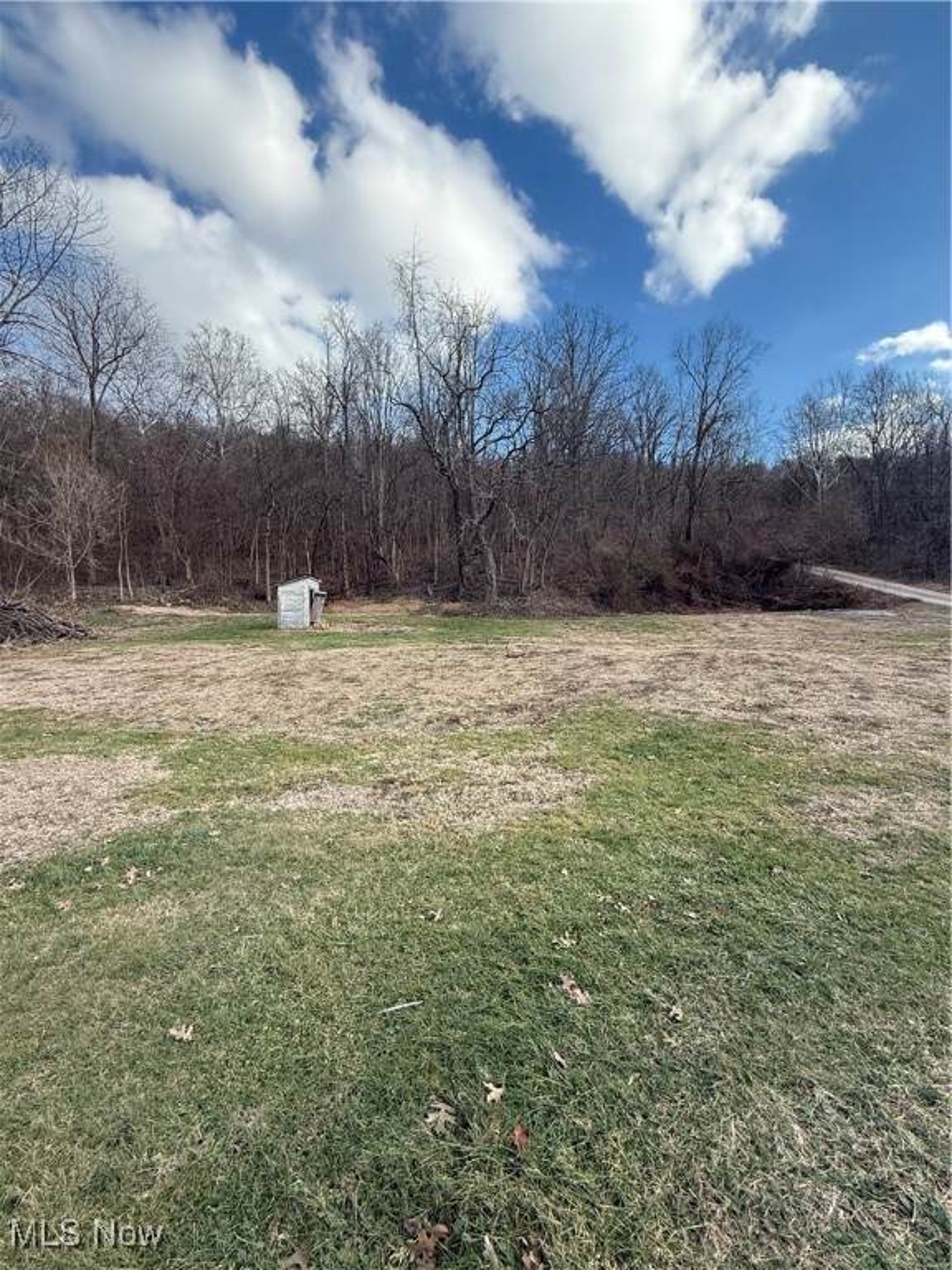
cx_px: 476
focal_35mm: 14
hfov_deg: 85.7
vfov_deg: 102.1
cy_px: 635
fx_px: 513
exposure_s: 1/631
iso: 64
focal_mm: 2.22
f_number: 2.2
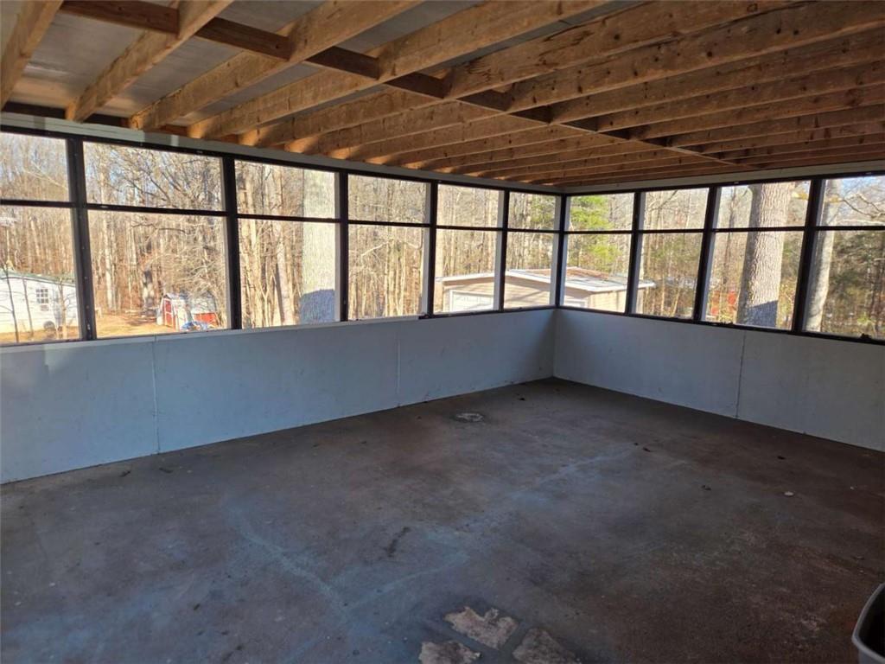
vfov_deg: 58.9
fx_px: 588
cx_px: 442
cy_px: 332
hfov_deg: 73.9
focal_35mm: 23
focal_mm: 5.4
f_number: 1.8
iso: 40
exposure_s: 1/120
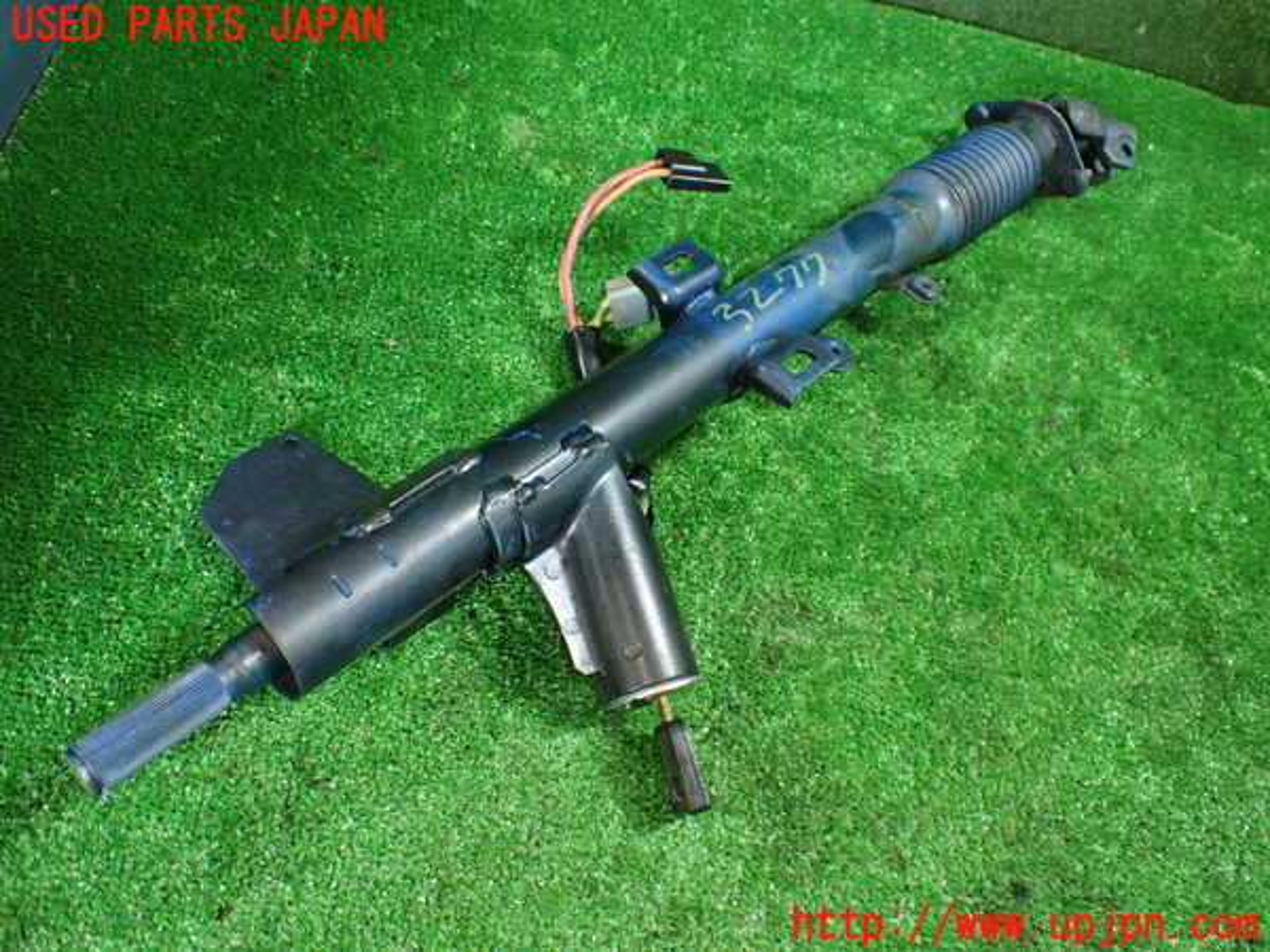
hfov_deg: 60.0
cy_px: 476
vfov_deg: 46.8
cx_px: 635
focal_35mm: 30
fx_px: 1101
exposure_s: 1/80
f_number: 2.3
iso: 800
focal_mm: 5.4
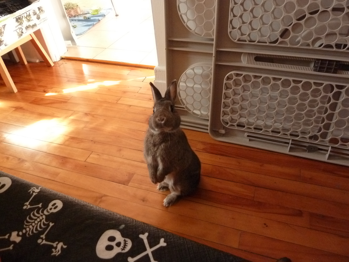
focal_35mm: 25
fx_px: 252
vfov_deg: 54.9
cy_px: 131
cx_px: 174
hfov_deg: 69.4
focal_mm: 4.1
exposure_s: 1/60
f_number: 3.3
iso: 640
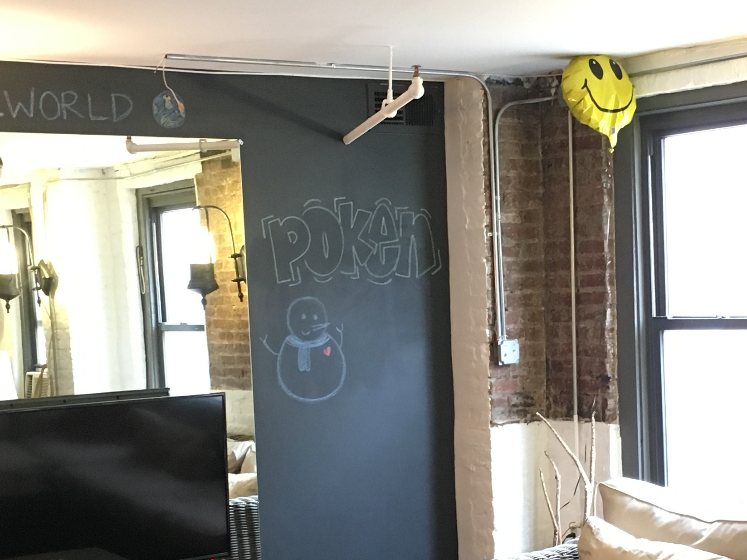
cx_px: 536
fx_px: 1532
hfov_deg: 27.1
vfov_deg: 20.6
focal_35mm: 71
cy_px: 404
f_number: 2.2
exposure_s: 1/17
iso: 200
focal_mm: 4.15
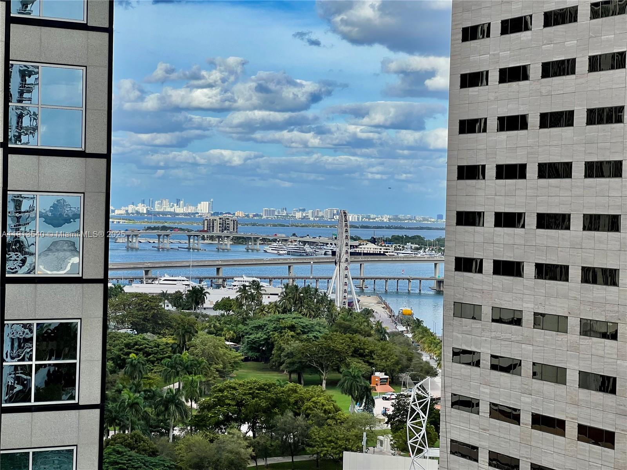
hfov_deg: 25.3
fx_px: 1395
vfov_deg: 19.1
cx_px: 314
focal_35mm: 77
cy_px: 235
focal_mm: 9
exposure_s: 1/612
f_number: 2.8
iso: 32
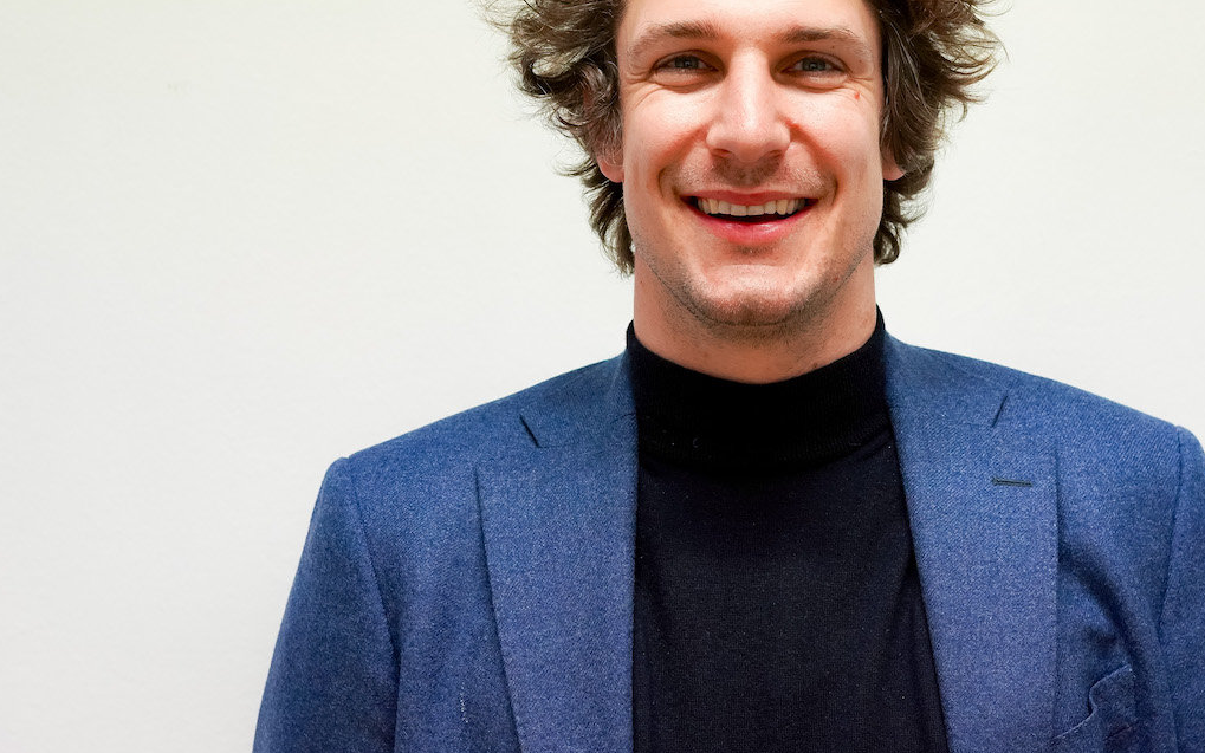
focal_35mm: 88
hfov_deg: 23.5
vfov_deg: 14.8
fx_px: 2890
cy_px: 336
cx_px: 759
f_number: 4
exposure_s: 1/160
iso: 1000
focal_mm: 55
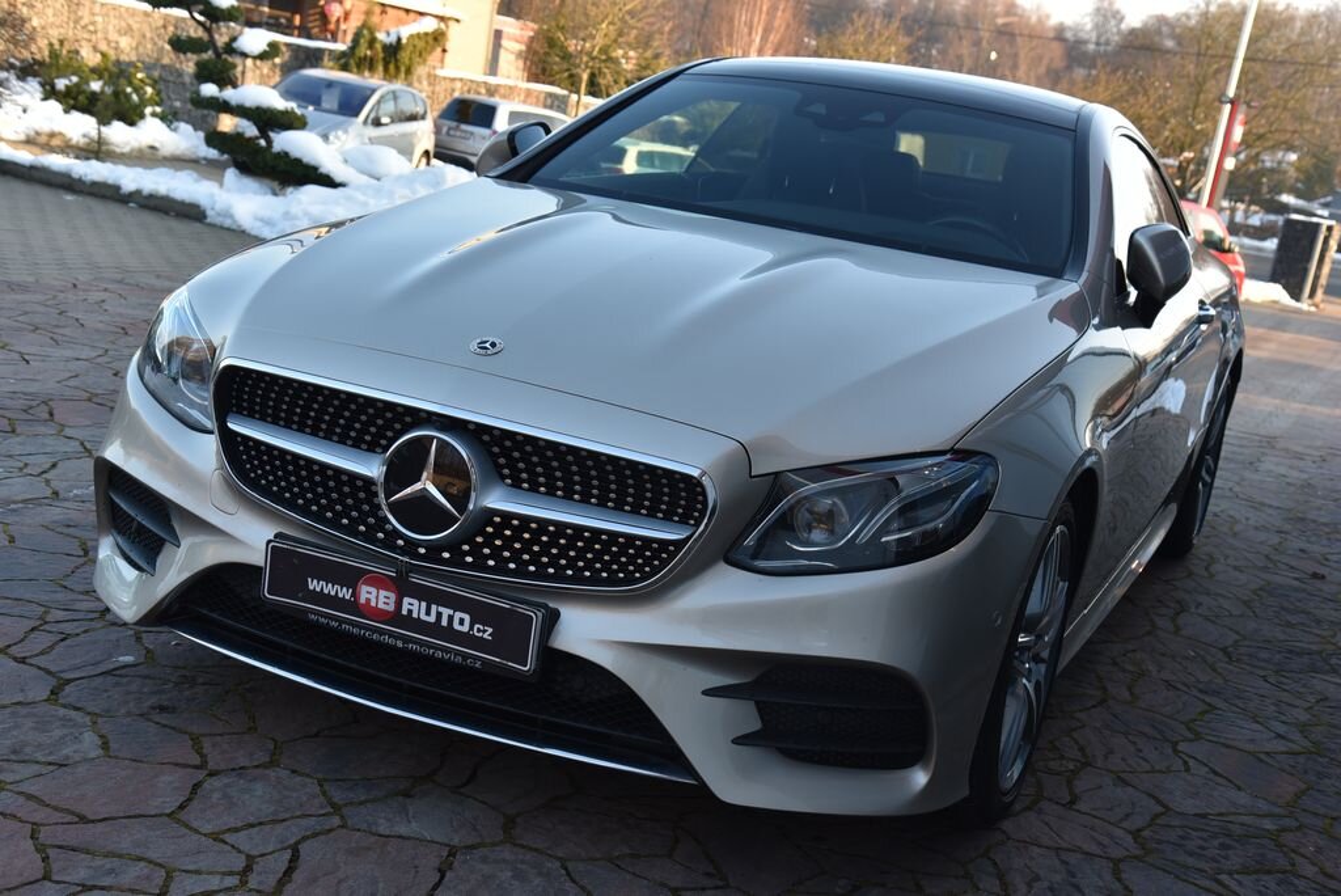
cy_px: 448
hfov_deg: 41.1
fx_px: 1789
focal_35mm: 48
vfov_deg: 28.1
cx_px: 670
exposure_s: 1/160
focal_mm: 48
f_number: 6.3
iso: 500
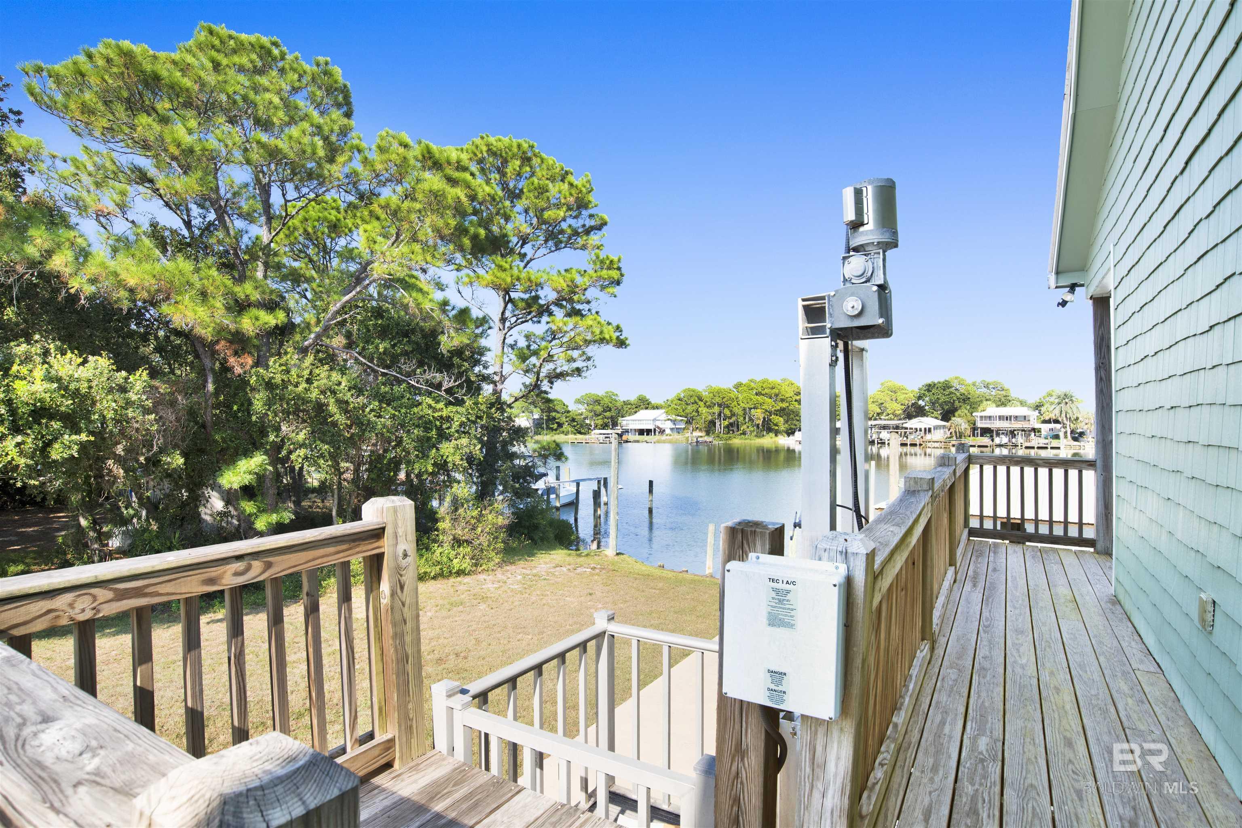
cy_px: 414
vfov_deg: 67.4
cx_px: 621
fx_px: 621
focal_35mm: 18
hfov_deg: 90.0
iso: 200
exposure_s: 1/100
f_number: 11
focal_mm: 18
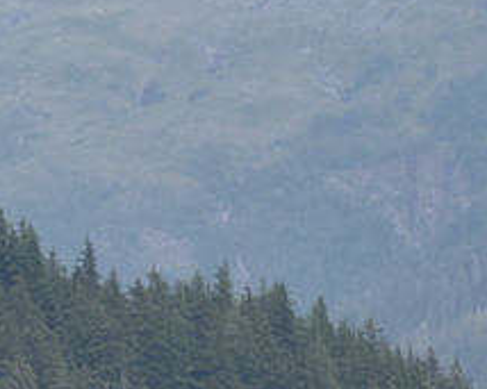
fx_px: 9393
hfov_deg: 3.0
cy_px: 544
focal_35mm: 652
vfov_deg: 2.4
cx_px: -494
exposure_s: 1/250
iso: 100
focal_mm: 116
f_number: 7.1
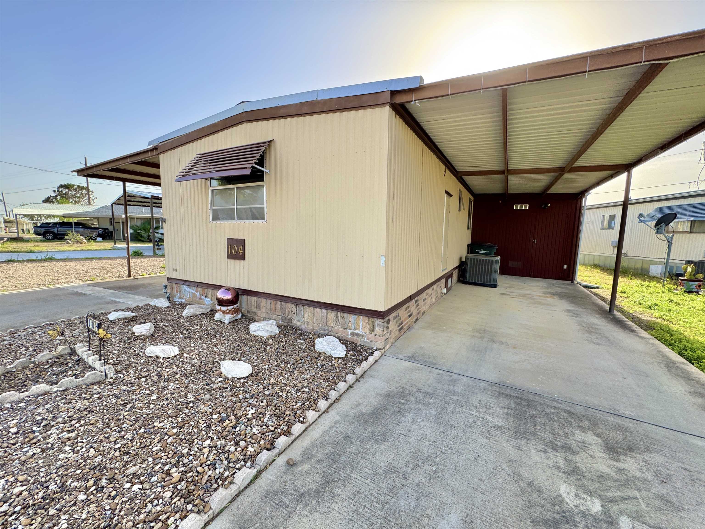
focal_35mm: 14
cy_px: 264
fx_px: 285
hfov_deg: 102.1
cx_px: 352
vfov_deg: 85.7
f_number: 2.2
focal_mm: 2.22
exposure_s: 1/435
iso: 40
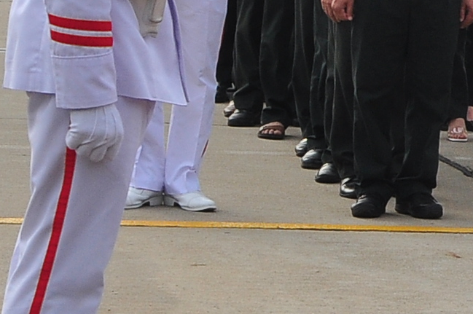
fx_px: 4685
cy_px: -74
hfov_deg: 5.7
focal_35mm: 357
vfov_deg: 3.8
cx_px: 840
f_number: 16
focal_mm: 48
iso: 250
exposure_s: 1/100
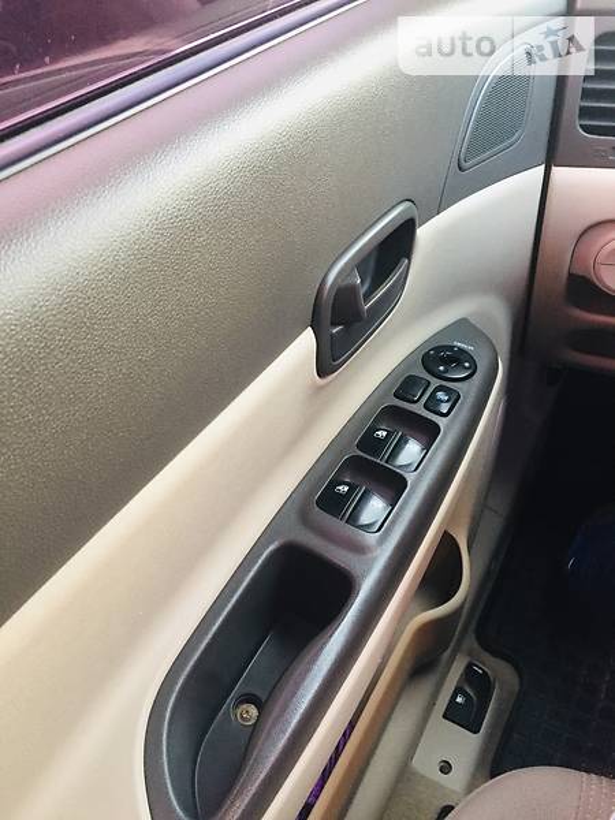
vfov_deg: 61.7
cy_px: 410
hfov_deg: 48.2
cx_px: 308
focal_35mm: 29
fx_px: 687
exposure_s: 1/33
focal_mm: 4.2
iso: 250
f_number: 2.2
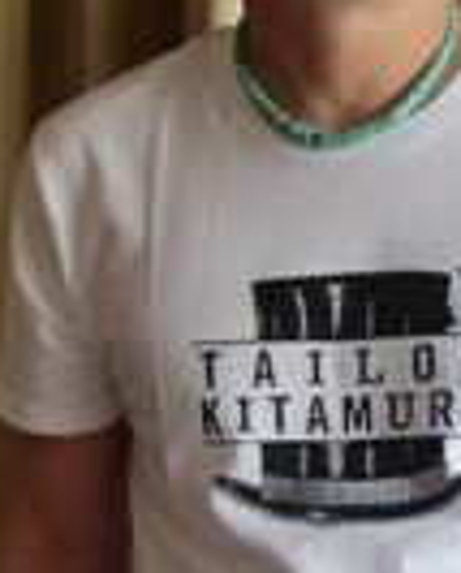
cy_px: 409
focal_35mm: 151
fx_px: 2566
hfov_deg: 10.2
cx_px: 409
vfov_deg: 12.7
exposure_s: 1/60
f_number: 3.3
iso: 100
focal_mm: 8.2
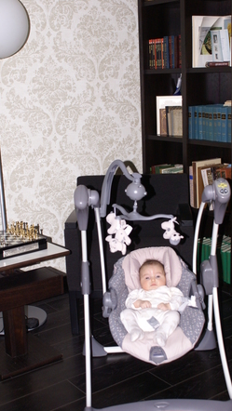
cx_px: 121
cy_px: 206
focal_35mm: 48
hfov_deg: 24.9
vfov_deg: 42.9
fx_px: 524
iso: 400
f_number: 5
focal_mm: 30
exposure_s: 1/60
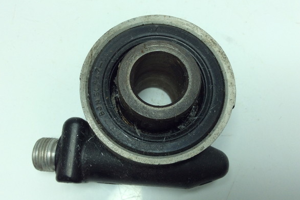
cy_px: 101
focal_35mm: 34
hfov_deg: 55.8
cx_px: 149
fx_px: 283
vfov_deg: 38.9
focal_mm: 3.3
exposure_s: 1/312
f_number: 2.4
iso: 32
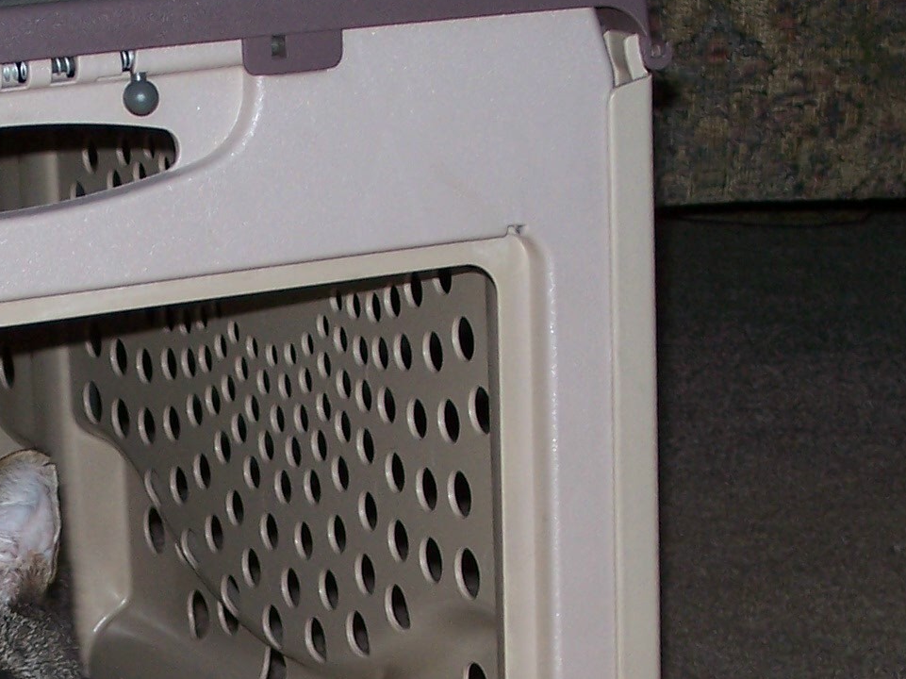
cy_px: 853
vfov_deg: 8.3
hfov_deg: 11.1
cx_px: 38
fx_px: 4631
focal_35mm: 177
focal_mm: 10.8
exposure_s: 1/90
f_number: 4
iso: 80
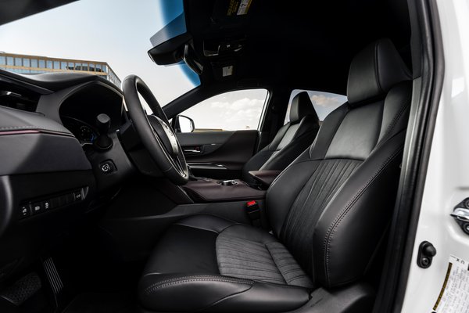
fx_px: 208
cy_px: 156
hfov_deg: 96.7
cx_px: 234
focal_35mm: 16
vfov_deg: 73.7
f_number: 5.6
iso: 100
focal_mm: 16
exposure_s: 1/15
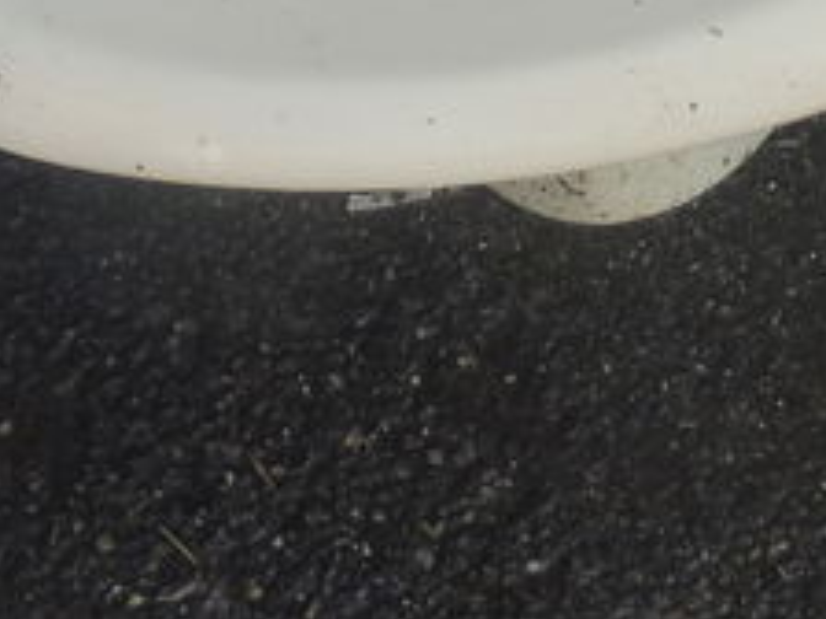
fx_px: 3627
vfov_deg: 9.0
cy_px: -755
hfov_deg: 12.7
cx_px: 944
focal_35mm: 152
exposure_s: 1/160
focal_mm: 6.1
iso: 100
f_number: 5
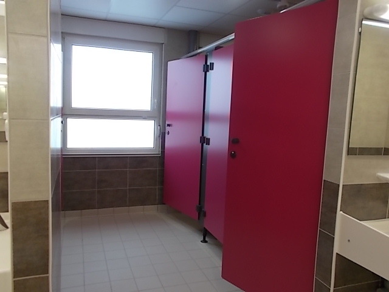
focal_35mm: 30
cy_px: 146
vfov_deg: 46.8
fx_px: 337
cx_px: 194
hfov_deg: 60.0
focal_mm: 5.3
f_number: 3.4
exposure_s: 1/25
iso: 100
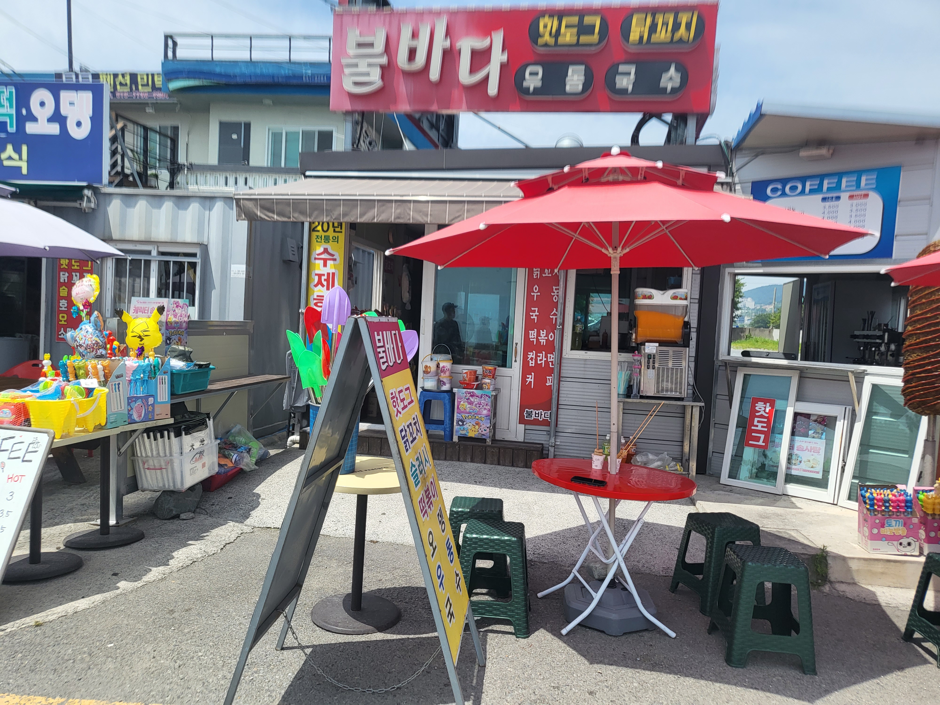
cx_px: 470
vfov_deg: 53.1
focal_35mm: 26
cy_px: 352
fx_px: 706
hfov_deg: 67.3
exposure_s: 1/2723
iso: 50
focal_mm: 4.25
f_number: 1.8
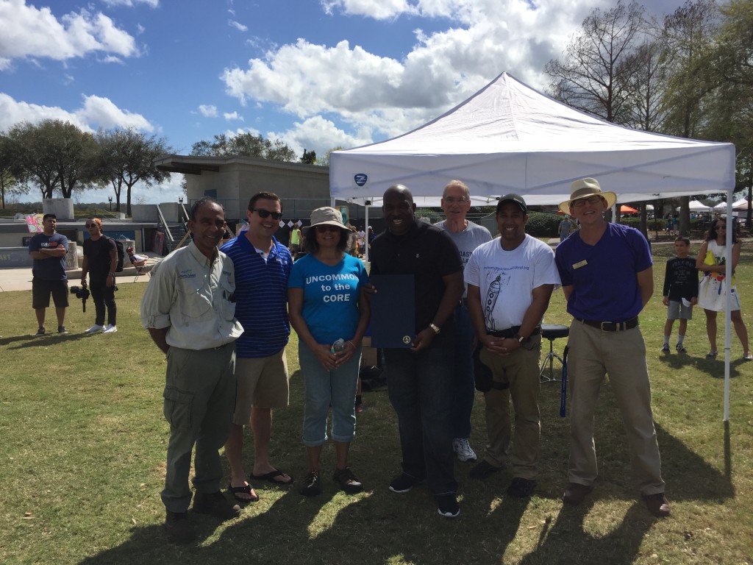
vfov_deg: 48.2
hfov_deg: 61.7
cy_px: 282
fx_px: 631
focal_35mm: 29
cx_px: 376
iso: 32
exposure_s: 1/3300
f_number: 2.2
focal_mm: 4.15
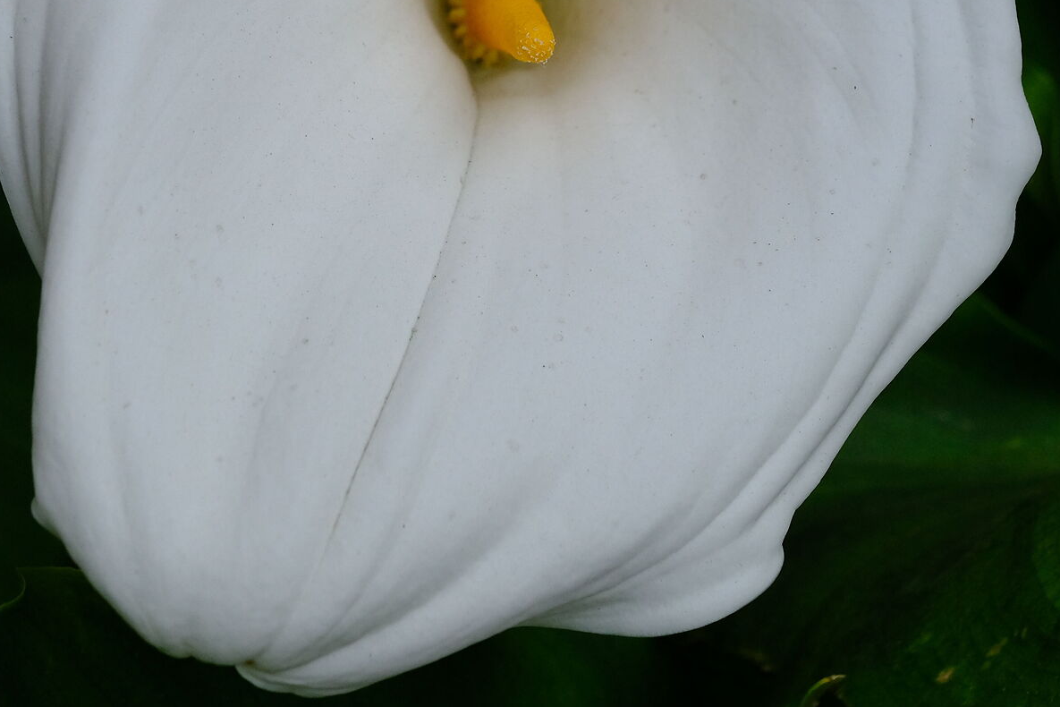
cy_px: 102
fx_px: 7154
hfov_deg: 8.5
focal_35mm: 243
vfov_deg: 5.6
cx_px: 605
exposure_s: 1/1900
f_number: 5.6
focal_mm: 80
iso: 1250
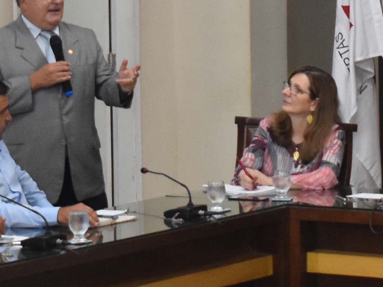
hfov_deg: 6.4
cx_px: 299
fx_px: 3430
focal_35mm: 310
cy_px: 28
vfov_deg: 4.8
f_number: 4.8
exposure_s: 1/60
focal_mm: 38
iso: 1100
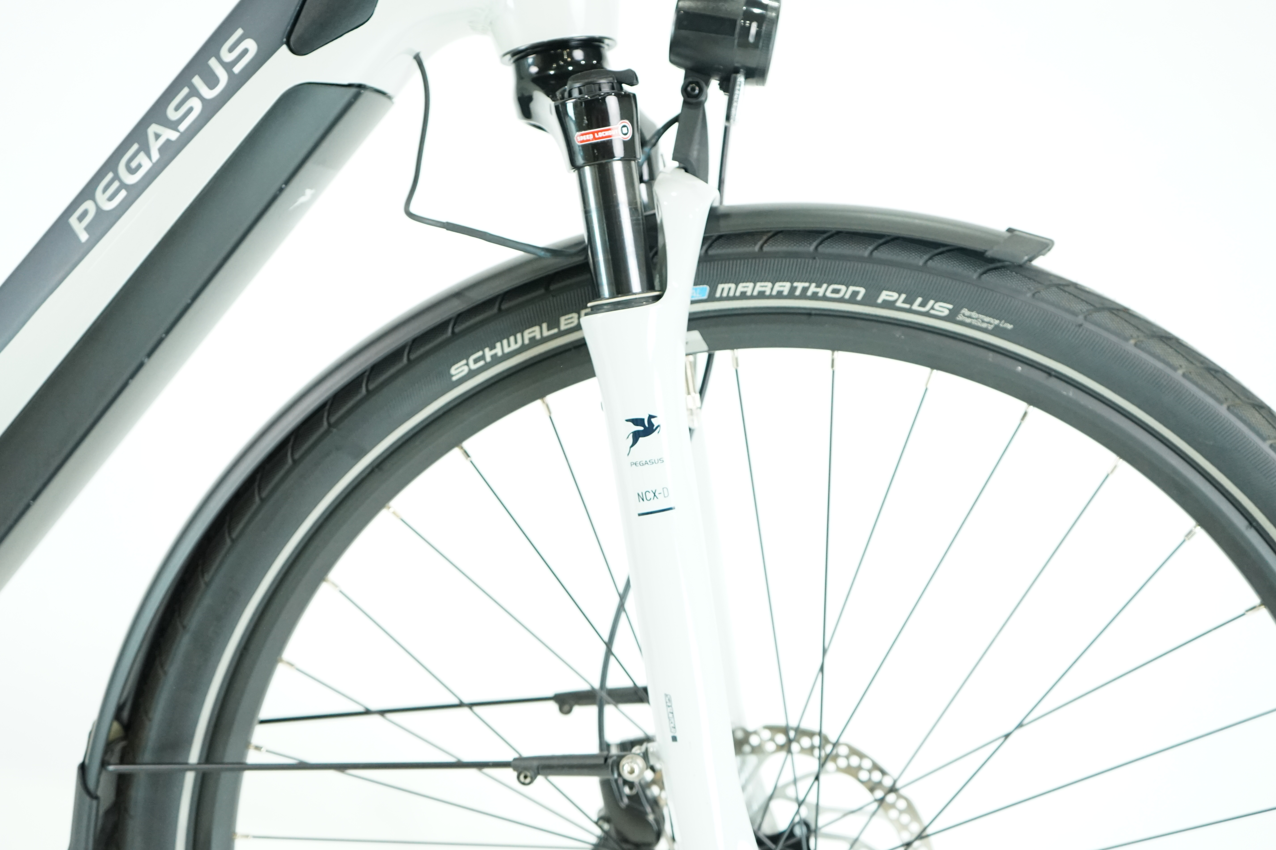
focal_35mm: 40
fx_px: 1418
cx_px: 634
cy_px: 445
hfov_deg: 48.5
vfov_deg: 33.4
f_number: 4
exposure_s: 1/200
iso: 2500
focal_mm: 38
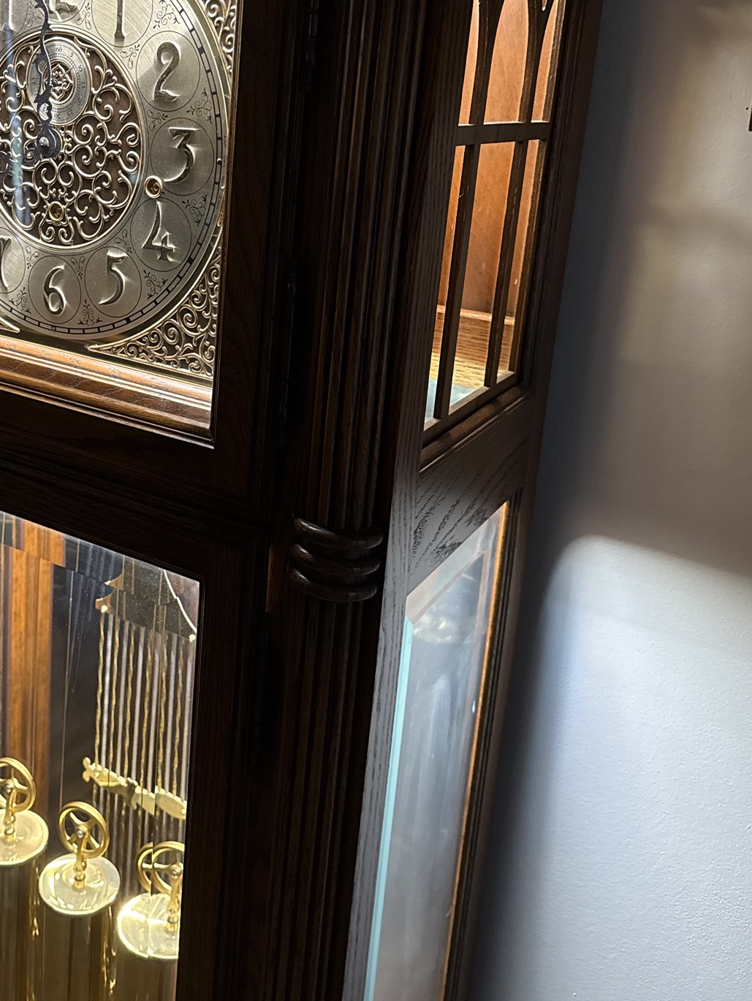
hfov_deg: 40.0
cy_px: 313
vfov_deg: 51.4
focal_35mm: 35
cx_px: 228
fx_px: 1013
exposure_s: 1/40
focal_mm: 6.76
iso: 800
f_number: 1.78
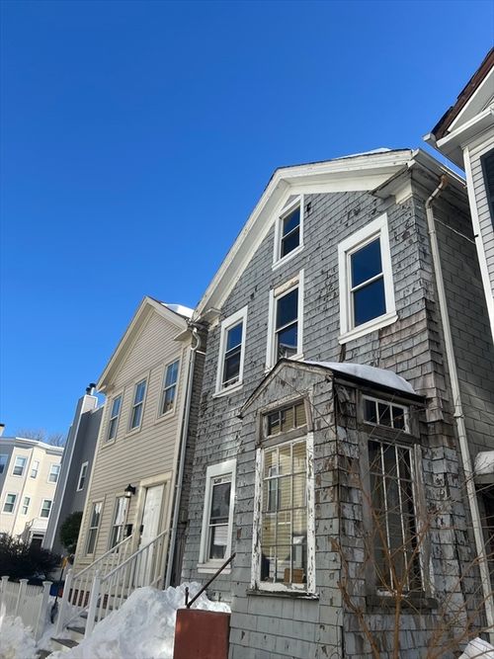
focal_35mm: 26
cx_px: 247
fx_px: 495
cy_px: 330
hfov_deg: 53.0
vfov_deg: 67.3
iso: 50
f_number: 1.5
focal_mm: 5.7
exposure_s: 1/2915
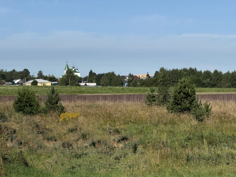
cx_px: 118
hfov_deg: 16.4
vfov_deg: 12.3
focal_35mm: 120
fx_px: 818
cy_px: 88
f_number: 2.8
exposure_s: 1/2710
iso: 64
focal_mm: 15.66
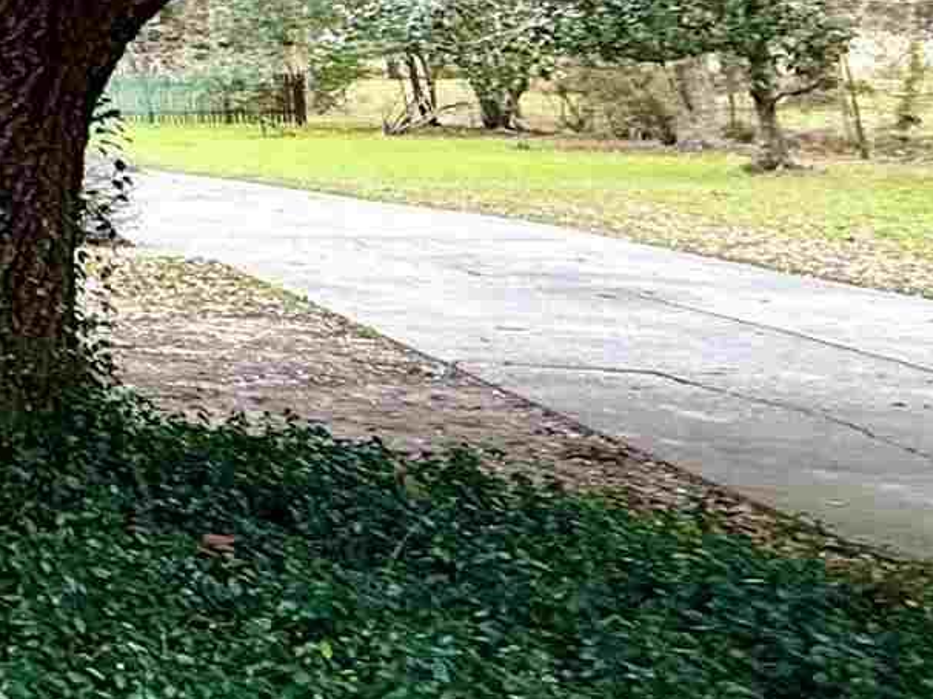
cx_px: -1219
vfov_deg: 19.5
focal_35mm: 71
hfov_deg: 15.9
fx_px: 1913
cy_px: -131
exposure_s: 1/246
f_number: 2.2
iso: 64
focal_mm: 2.22
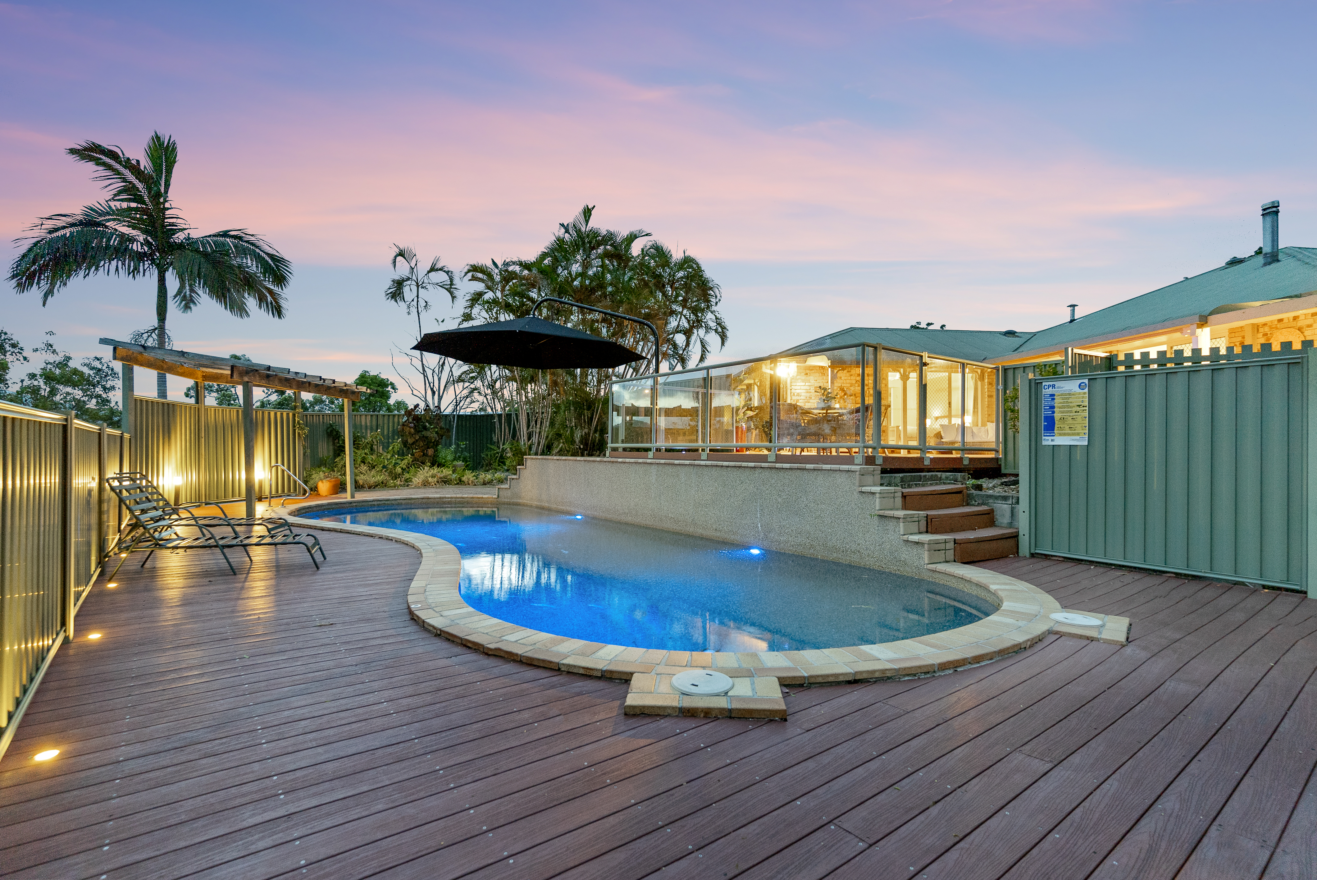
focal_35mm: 17
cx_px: 658
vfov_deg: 70.5
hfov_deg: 93.2
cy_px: 440
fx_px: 622
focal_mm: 17
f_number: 3.5
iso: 1250
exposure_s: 1/2.5
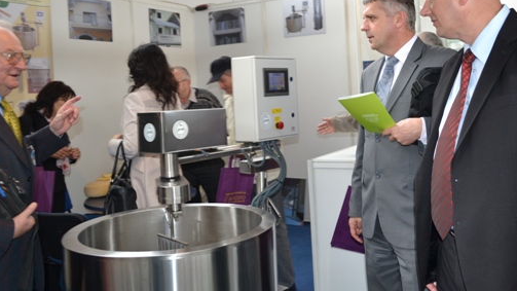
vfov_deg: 32.6
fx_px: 494
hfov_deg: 54.9
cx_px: 310
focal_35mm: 36
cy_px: 99
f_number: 3.5
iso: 400
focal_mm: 18
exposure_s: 1/60
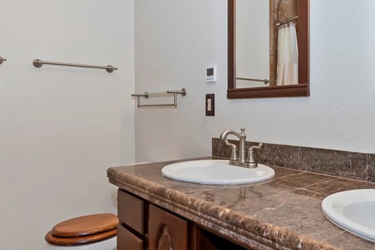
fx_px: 302
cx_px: 256
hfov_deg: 61.8
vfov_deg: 44.6
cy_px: 97
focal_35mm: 29
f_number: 8
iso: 400
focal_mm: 10
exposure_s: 1/30
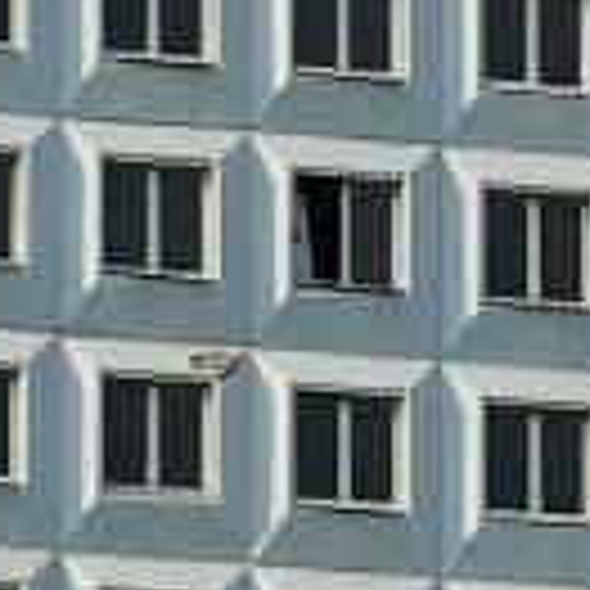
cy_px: 248
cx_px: 270
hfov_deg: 2.0
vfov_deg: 2.0
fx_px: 17027
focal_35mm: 883
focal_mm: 70
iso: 100
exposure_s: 1/500
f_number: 8
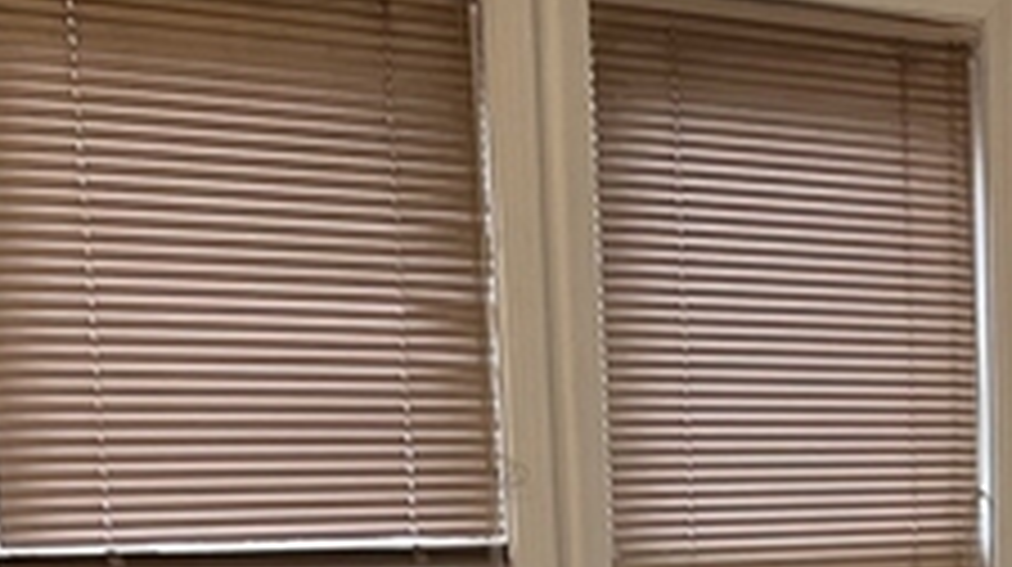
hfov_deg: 15.9
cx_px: 1255
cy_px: 1174
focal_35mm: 129
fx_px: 3458
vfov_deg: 8.8
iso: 100
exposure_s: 1/120
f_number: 1.5
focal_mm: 5.7
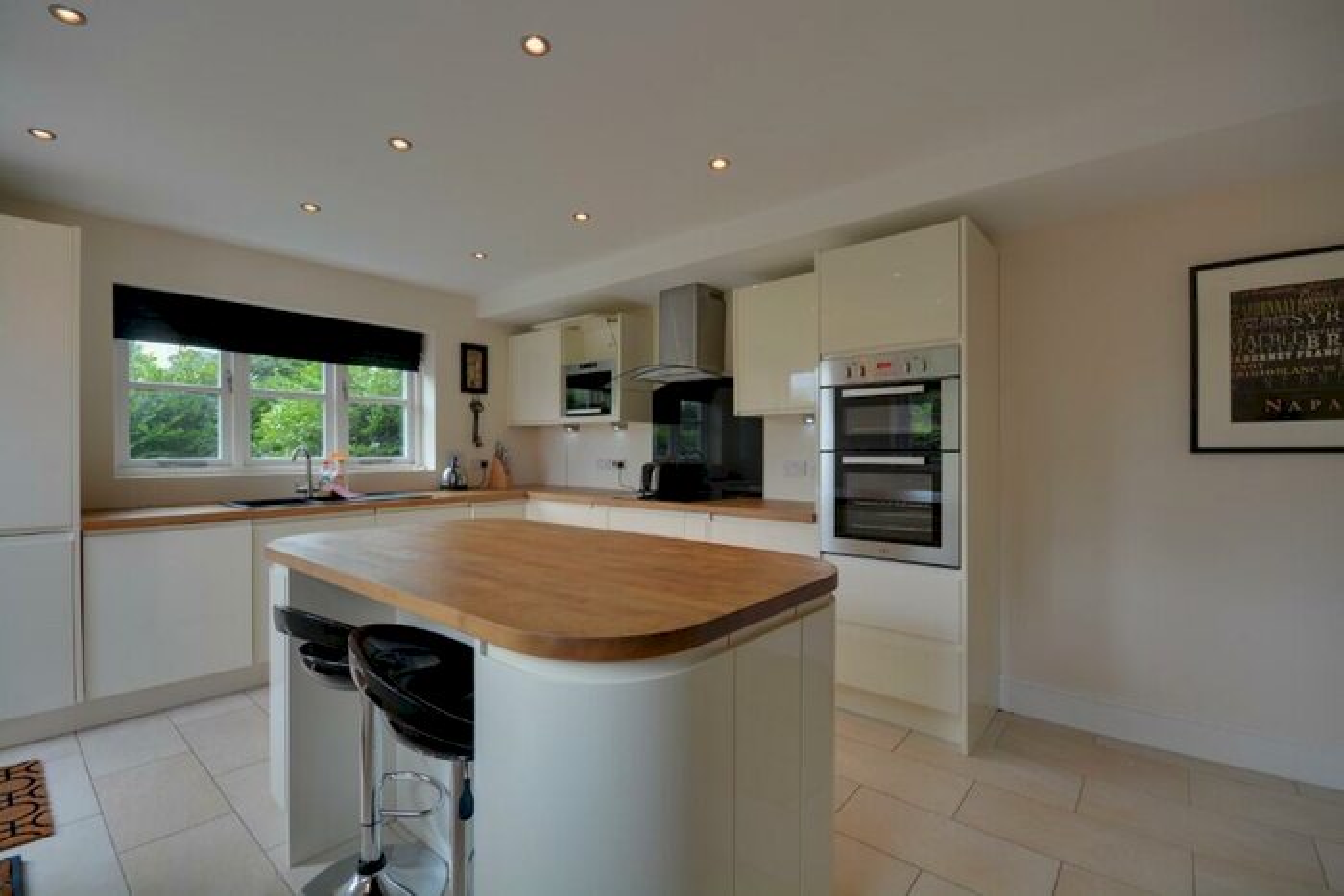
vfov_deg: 77.4
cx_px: 672
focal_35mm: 15
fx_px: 560
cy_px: 448
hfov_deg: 100.4
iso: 100
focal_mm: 10
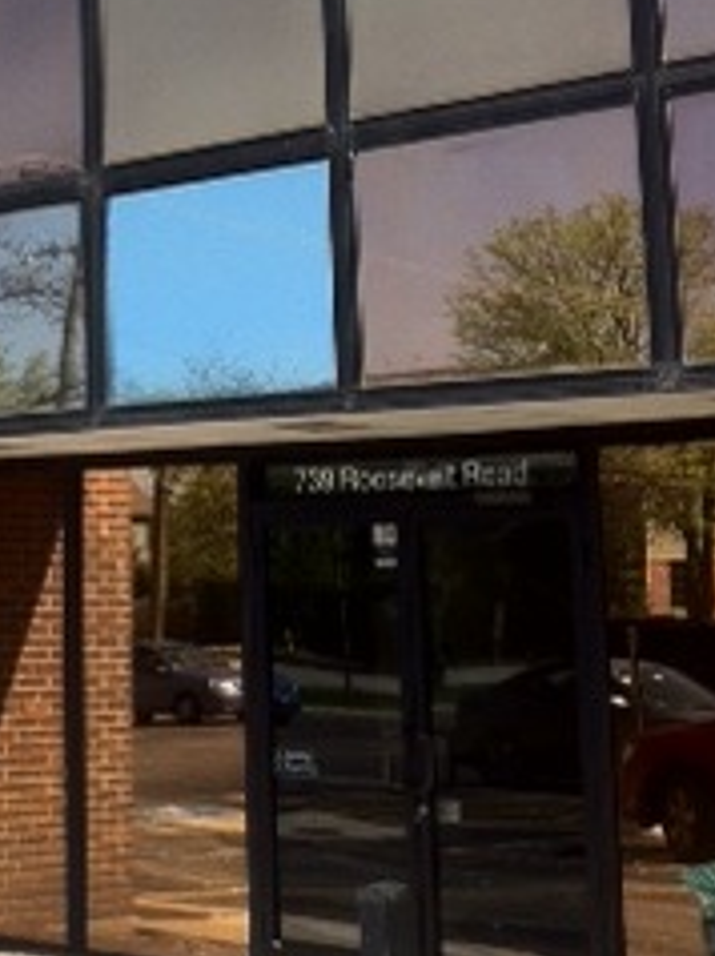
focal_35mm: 94
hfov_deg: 15.4
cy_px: 0
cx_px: -24
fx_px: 2593
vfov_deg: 20.2
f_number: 2.8
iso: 80
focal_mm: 3.85
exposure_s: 1/914
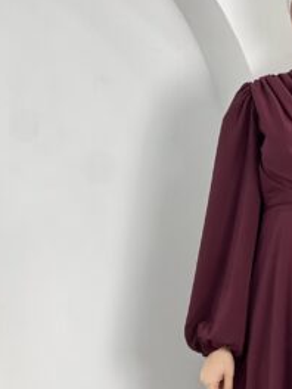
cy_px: 268
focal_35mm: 175
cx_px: 317
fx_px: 1968
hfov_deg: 8.4
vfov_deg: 11.3
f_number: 2.8
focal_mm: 9
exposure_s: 1/100
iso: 80
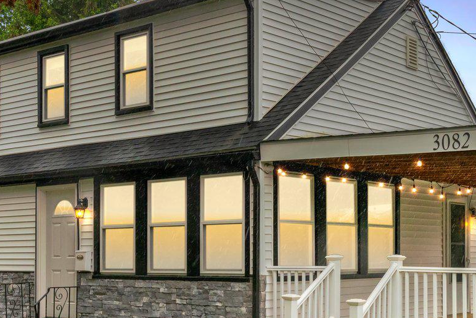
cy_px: 203
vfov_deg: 22.2
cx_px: 270
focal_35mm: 61
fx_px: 807
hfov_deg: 32.8
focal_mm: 23
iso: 2500
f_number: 11
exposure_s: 1/320
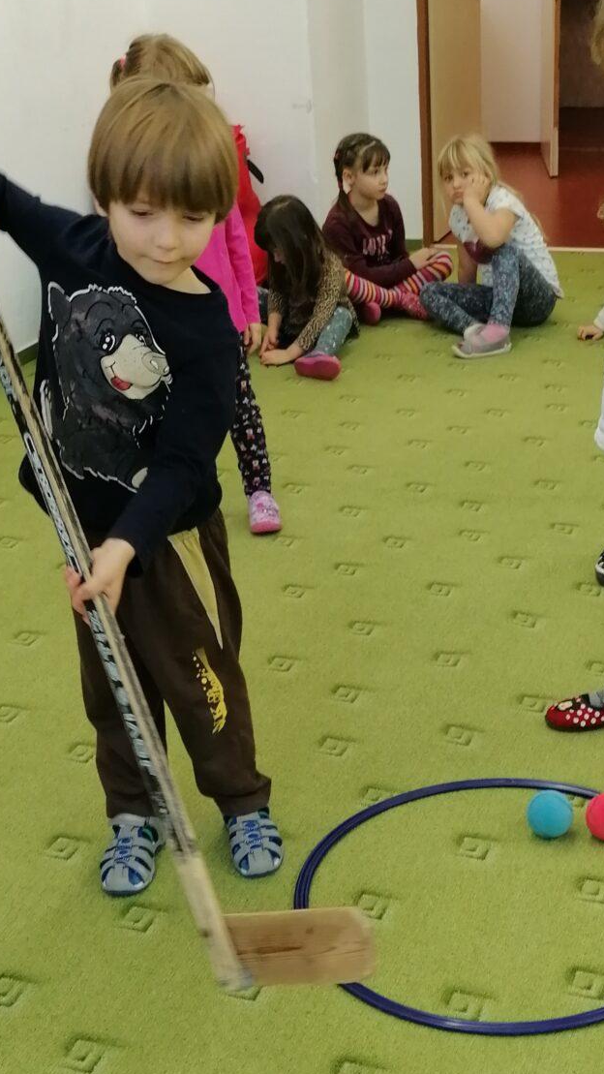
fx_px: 1566
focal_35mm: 55
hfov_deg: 21.7
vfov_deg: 37.8
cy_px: 605
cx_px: 414
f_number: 1.8
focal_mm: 4.75
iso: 125
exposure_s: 1/50
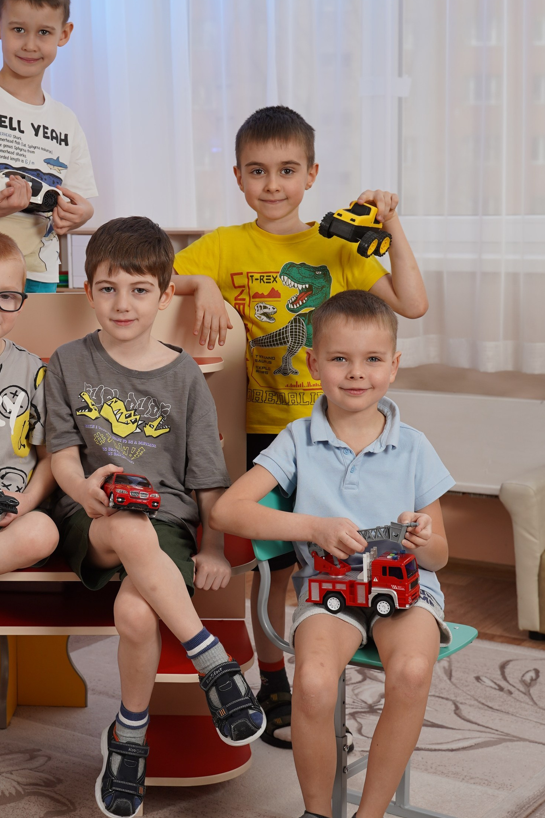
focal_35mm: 69
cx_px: 49
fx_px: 1566
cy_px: 383
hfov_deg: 19.4
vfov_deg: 29.2
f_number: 4.5
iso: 100
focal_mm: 37
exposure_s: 1/125
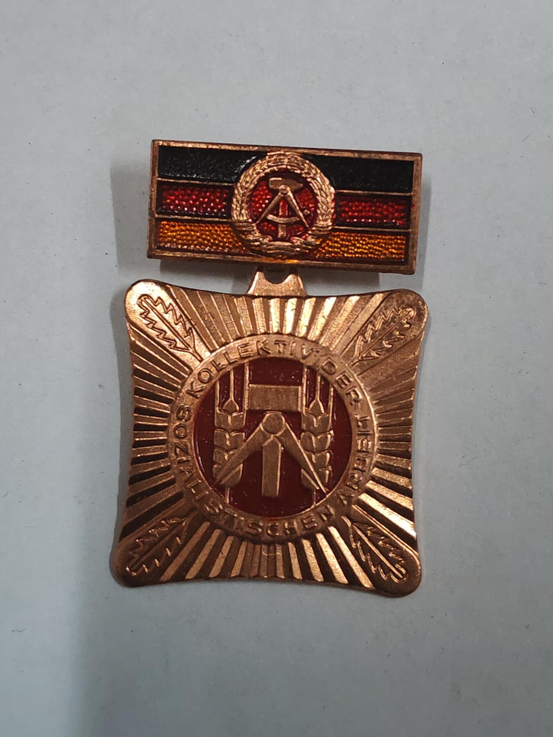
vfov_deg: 28.6
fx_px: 1448
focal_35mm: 68
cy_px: 368
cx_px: 276
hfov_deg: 21.6
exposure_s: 1/33
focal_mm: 5.52
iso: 400
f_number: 1.95
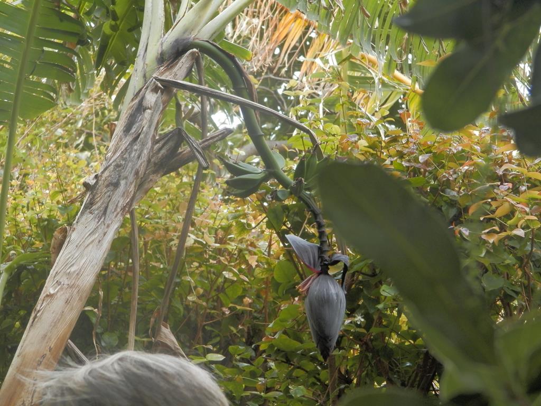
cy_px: 203
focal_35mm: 153
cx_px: 270
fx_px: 2391
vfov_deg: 9.7
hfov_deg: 12.9
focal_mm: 27.4
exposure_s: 1/60
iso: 200
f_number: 4.9
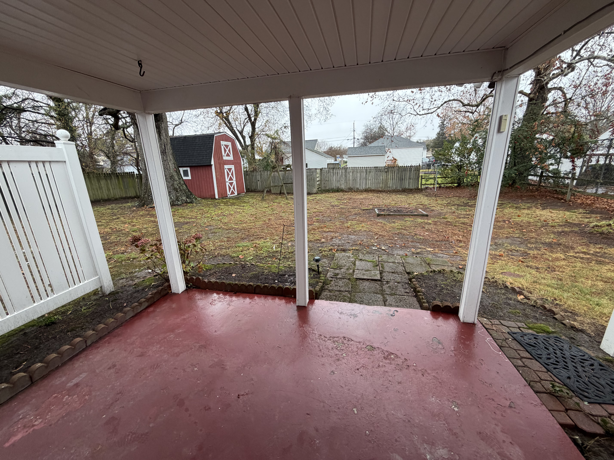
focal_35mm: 14
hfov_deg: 102.1
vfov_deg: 85.7
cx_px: 307
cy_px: 230
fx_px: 248
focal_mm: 2.22
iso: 160
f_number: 2.2
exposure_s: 1/121
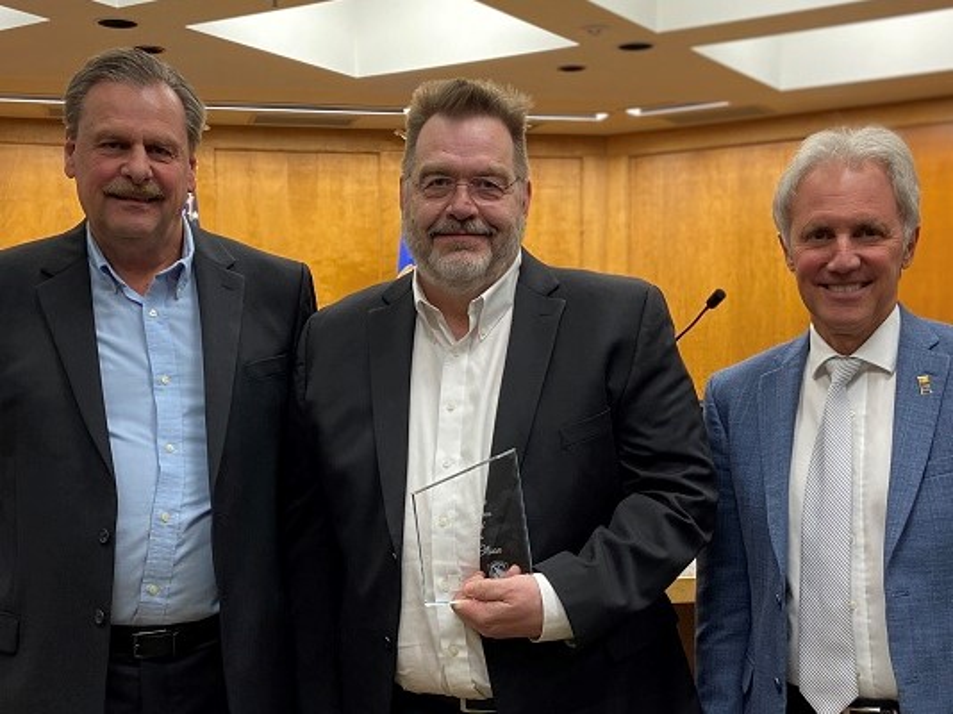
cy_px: 357
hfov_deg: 67.3
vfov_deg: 53.0
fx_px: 715
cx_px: 476
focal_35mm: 26
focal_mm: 4.25
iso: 100
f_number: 1.8
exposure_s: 1/60
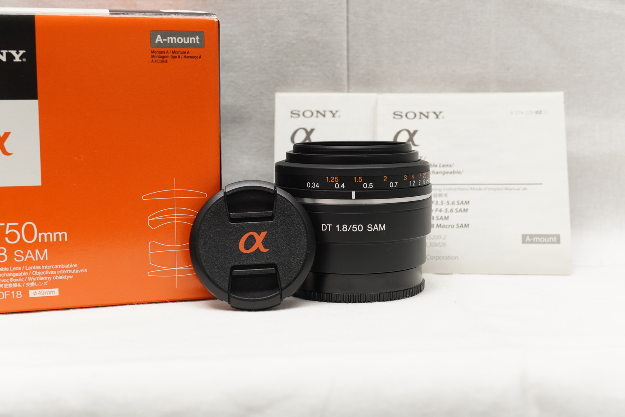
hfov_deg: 41.1
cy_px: 208
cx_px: 312
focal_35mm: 48
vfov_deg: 28.1
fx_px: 833
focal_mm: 32
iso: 400
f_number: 5.6
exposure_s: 1/60
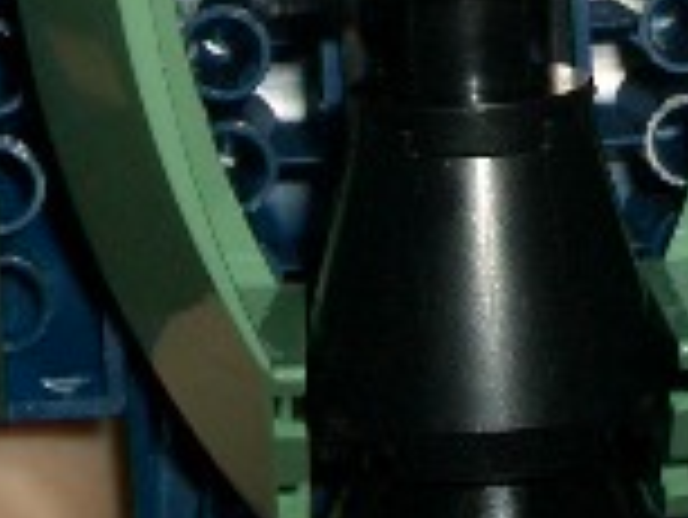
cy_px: -302
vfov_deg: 9.8
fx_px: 2904
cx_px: 522
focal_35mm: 146
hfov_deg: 13.5
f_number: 4.3
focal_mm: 5.8
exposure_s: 1/60
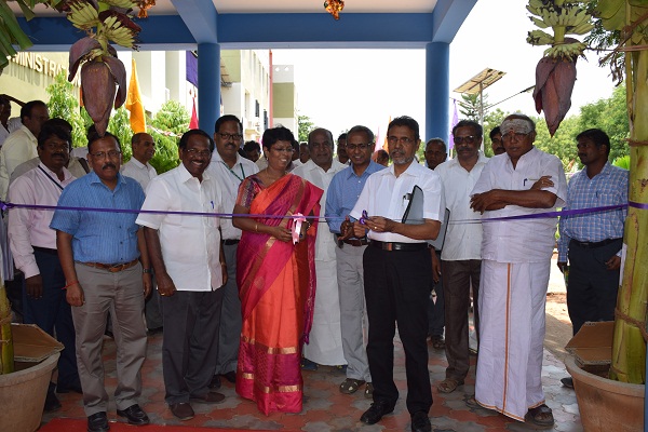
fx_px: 540
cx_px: 324
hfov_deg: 61.9
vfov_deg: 43.6
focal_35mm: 30
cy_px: 216
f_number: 5.6
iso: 100
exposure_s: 1/125
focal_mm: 20
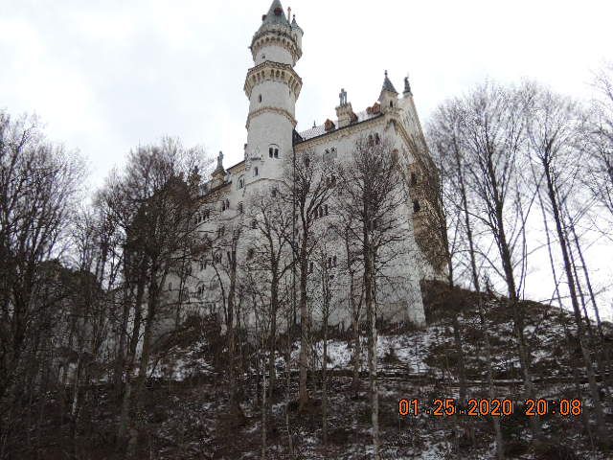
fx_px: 708
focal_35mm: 40
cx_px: 306
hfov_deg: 46.8
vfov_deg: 36.0
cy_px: 230
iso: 100
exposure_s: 1/400
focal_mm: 7.2
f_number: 3.3
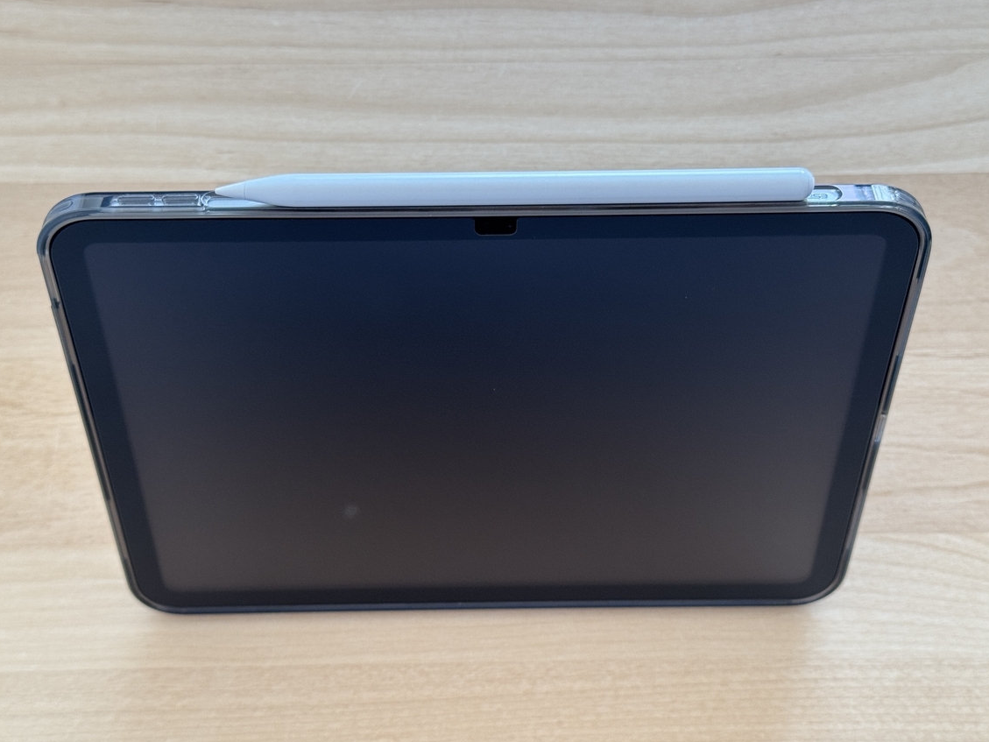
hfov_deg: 37.5
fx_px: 1457
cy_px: 363
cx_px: 489
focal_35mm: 51
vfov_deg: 28.6
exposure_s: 1/60
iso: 100
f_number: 1.78
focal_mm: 6.76
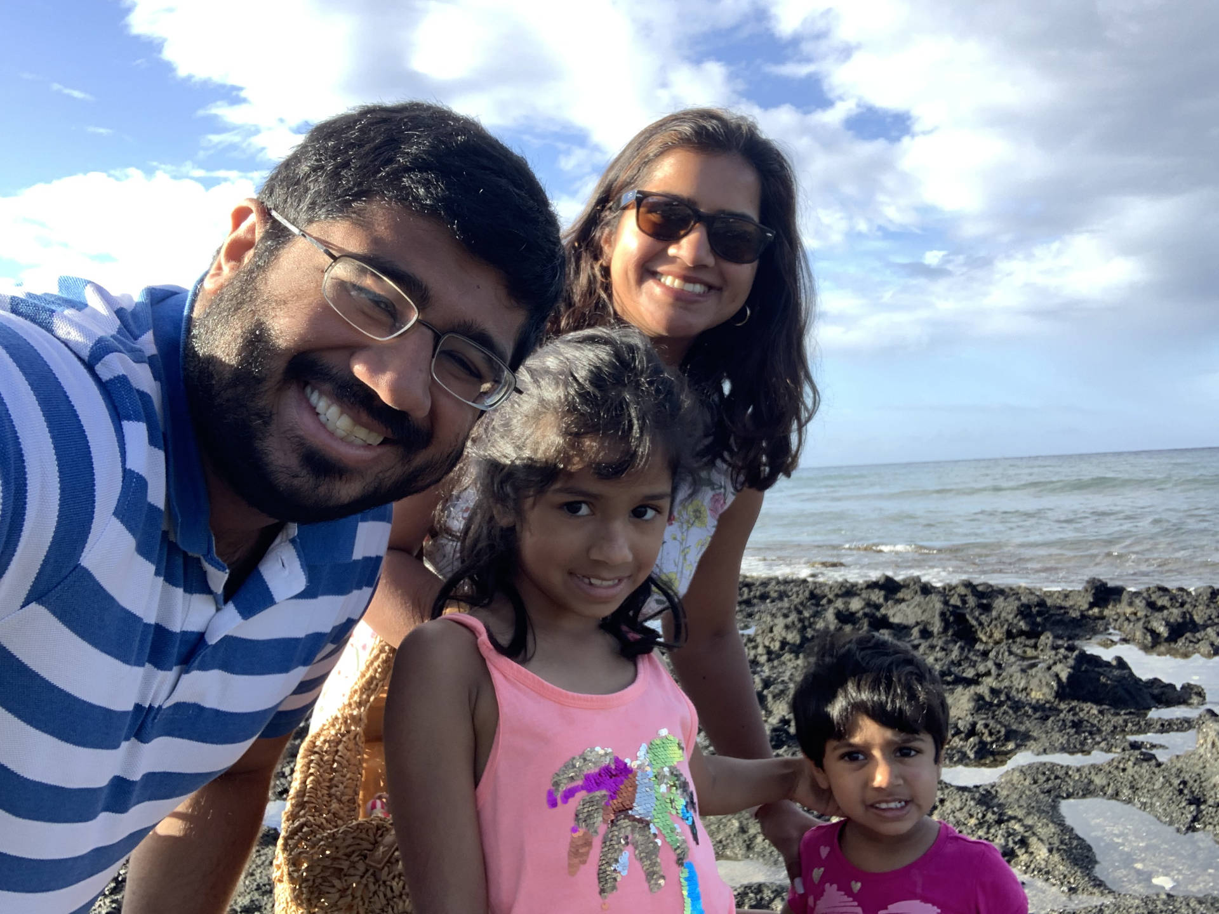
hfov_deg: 56.8
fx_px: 1127
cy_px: 457
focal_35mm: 32
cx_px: 610
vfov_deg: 44.2
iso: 16
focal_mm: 2.9
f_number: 2.2
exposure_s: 1/122
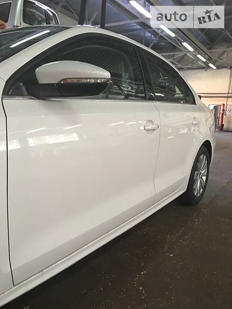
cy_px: 154
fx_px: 259
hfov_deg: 48.2
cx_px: 116
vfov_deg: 61.7
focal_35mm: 29
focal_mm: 4.2
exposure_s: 1/33
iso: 160
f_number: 2.2
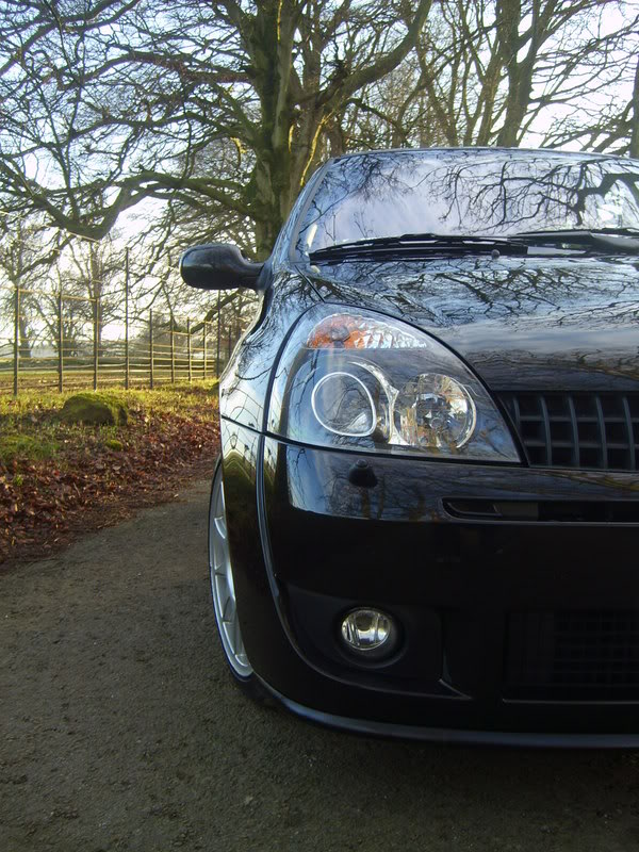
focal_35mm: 35
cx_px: 320
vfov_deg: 52.6
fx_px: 861
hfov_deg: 40.7
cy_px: 426
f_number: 2.8
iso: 50
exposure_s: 1/90
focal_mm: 5.8
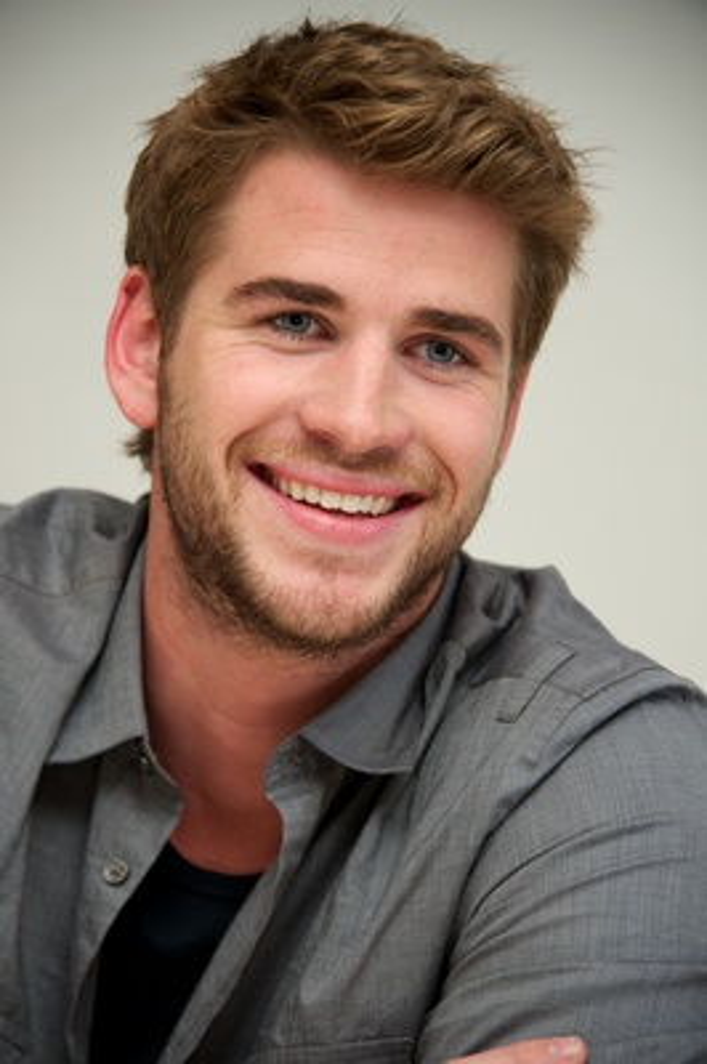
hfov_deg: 6.9
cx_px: 354
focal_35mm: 200
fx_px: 5901
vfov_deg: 10.3
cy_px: 532
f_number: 6.3
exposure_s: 1/60
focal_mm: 200
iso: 400
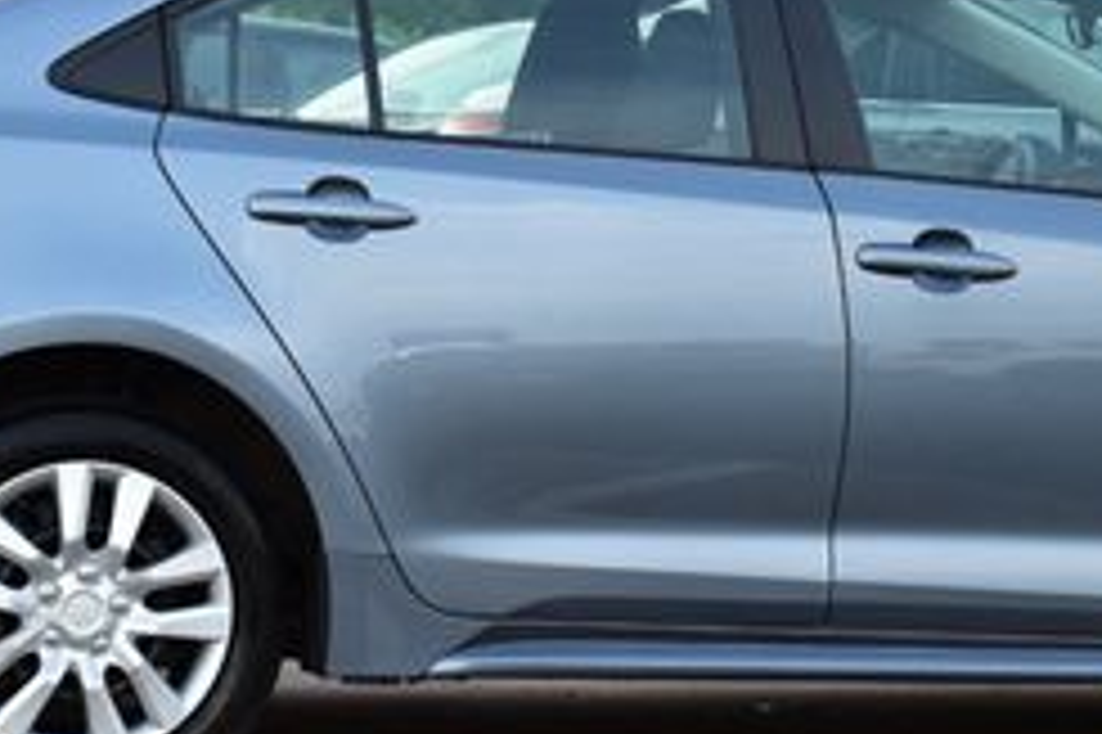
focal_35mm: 157
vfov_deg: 8.7
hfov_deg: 13.1
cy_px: 324
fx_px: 4803
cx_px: 733
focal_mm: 40
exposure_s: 1/60
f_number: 8
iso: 400
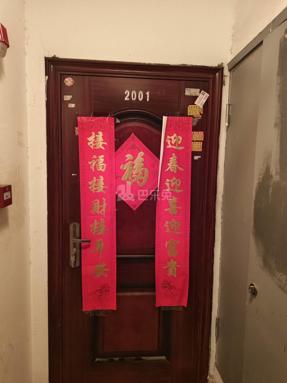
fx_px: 254
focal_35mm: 23
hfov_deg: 58.9
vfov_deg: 73.9
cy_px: 192
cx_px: 144
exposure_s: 1/14.3
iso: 6960
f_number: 1.88
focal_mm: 5.56
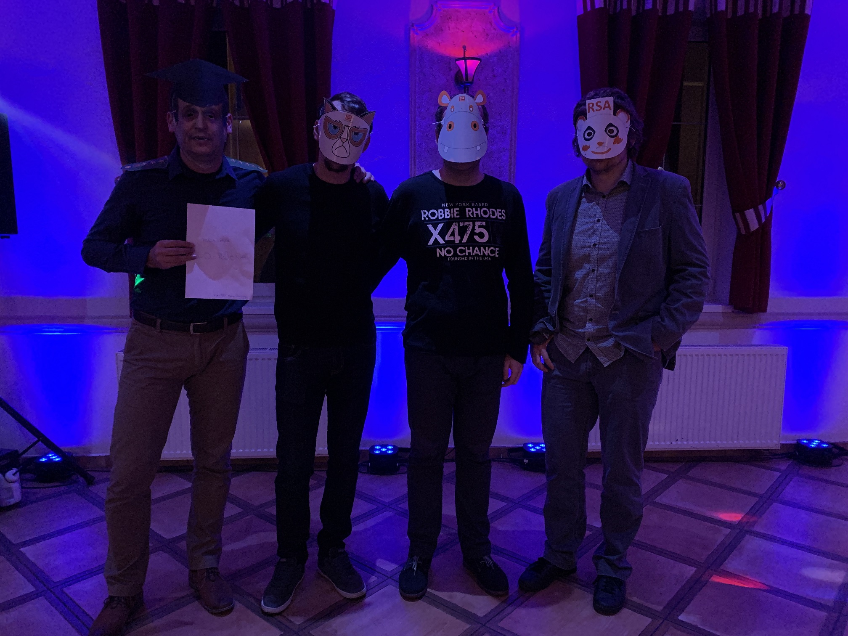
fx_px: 637
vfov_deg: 53.1
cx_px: 424
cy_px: 318
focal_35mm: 26
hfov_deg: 67.3
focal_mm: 4.25
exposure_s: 1/30
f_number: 1.8
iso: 640
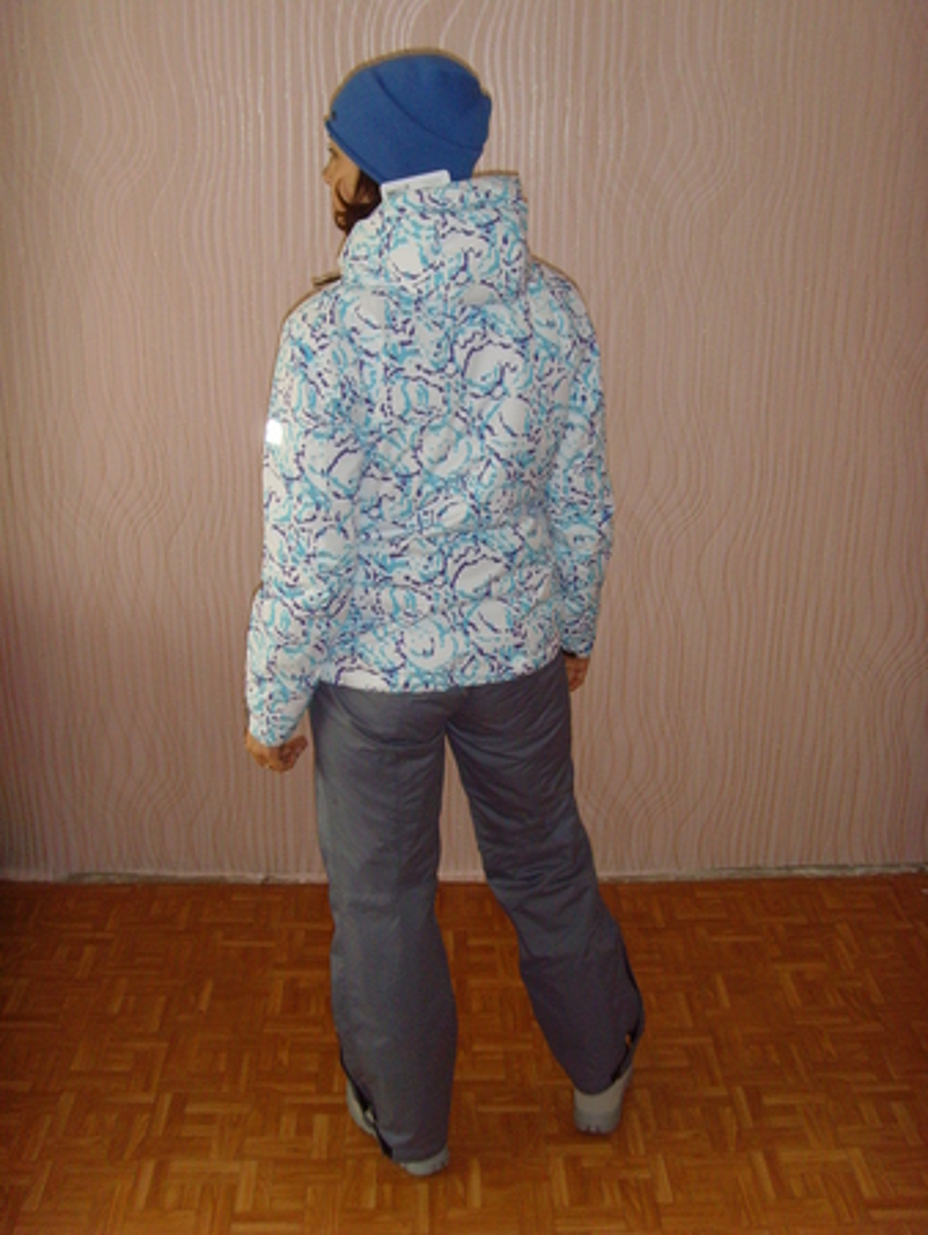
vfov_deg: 47.8
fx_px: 1393
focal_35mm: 39
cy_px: 618
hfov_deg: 36.9
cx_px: 464
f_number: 3.5
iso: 200
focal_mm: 6.6
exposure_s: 1/45
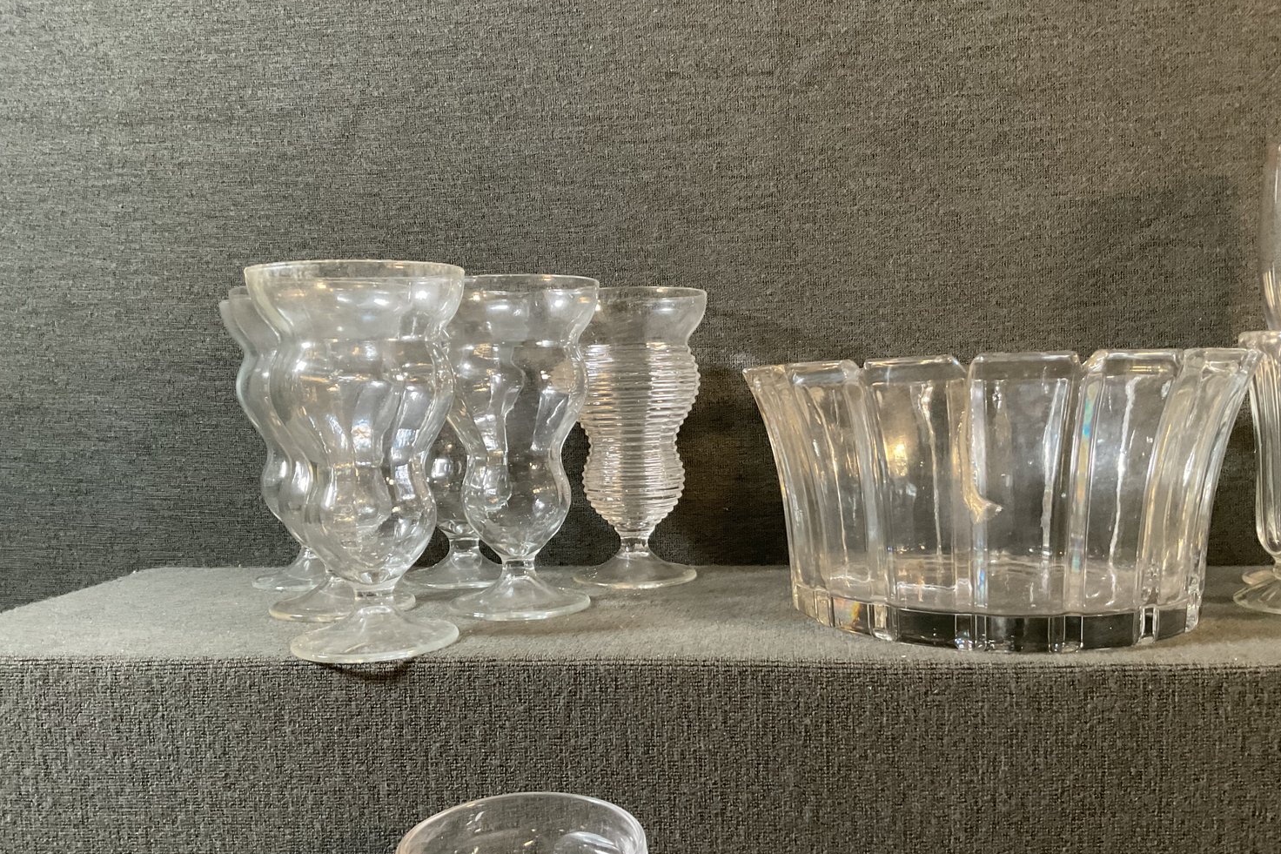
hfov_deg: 60.3
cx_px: 644
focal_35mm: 31
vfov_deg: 42.3
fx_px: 1103
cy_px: 469
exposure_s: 1/60
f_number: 1.8
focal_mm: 3
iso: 200
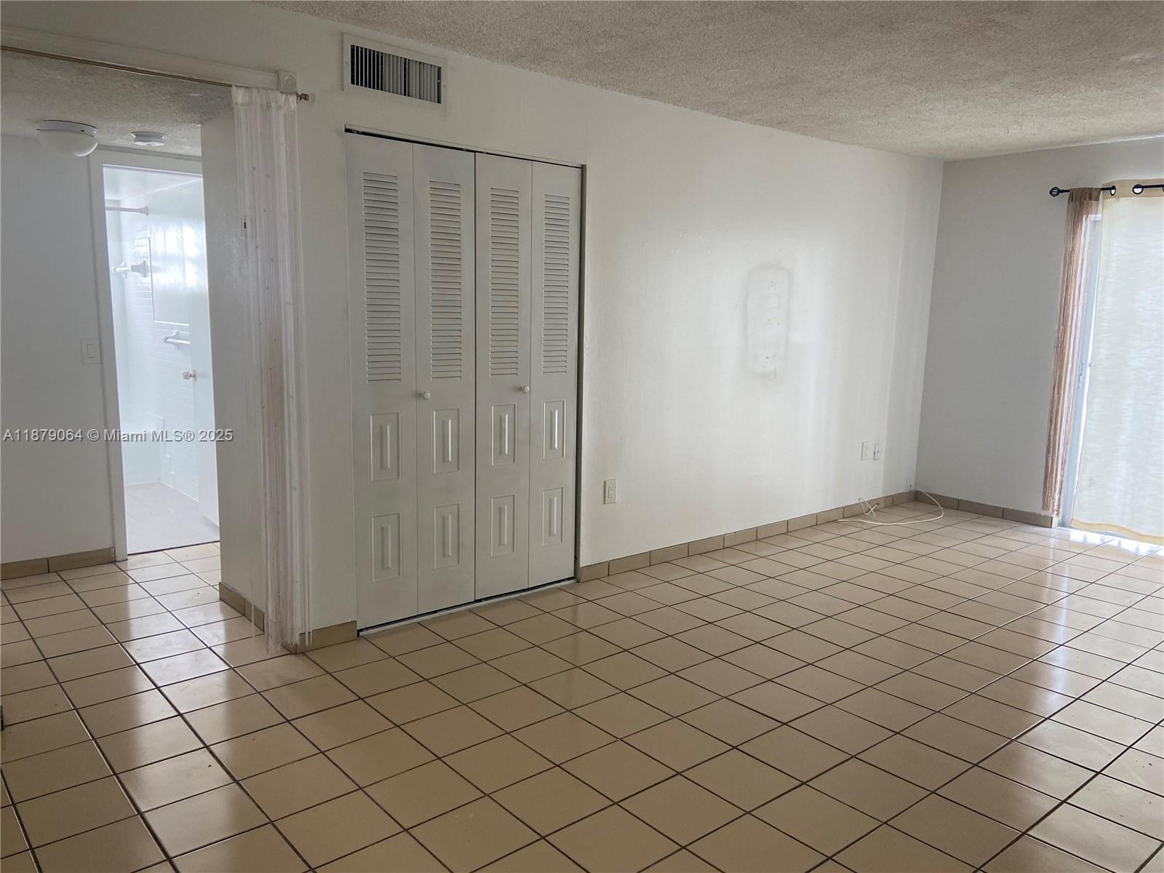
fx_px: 874
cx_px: 582
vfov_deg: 53.1
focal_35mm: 26
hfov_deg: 67.3
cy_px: 436
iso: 125
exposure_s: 1/120
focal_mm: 4.25
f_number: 1.8
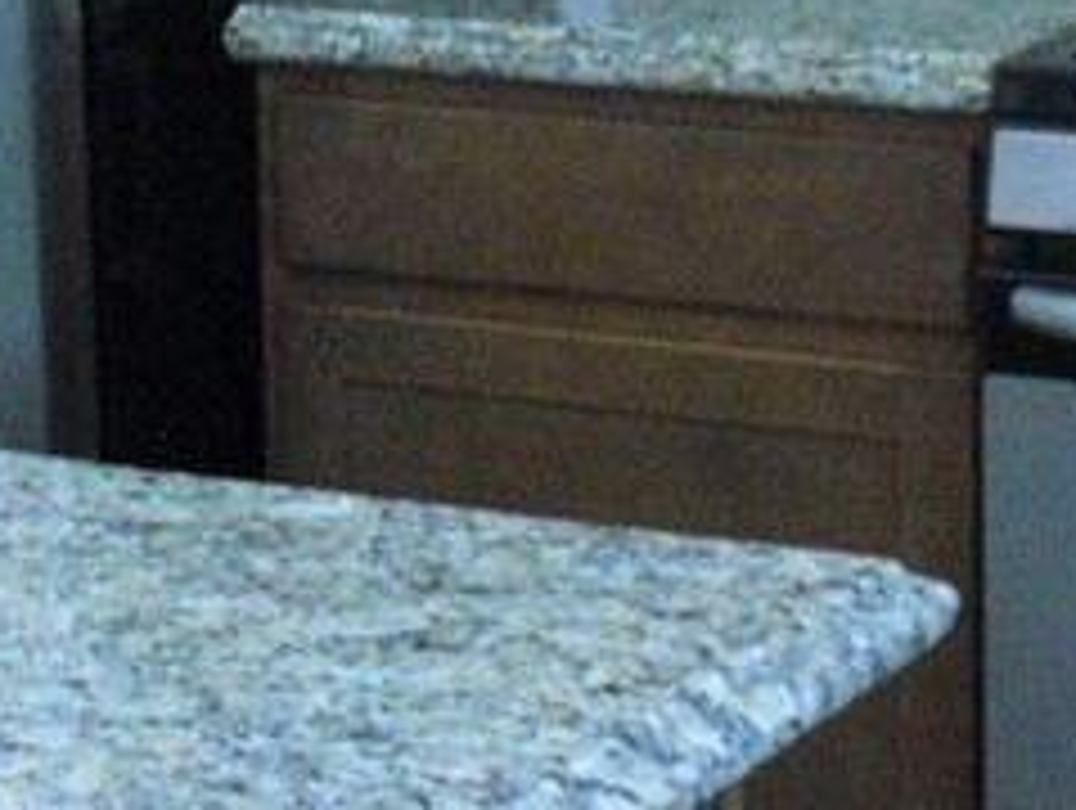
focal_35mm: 154
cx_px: 743
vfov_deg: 9.5
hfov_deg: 12.8
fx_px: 4794
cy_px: -198
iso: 800
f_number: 3.1
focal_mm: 6.3
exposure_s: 1/60
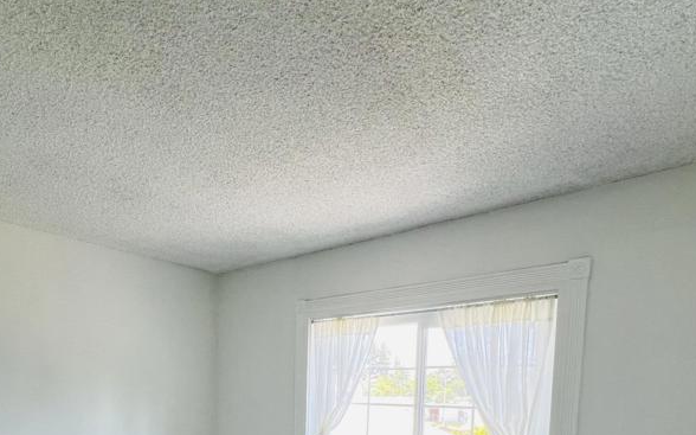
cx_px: 276
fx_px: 455
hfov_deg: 73.9
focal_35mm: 24
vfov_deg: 43.9
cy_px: 431
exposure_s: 1/99
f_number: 1.8
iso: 100
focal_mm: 1.57
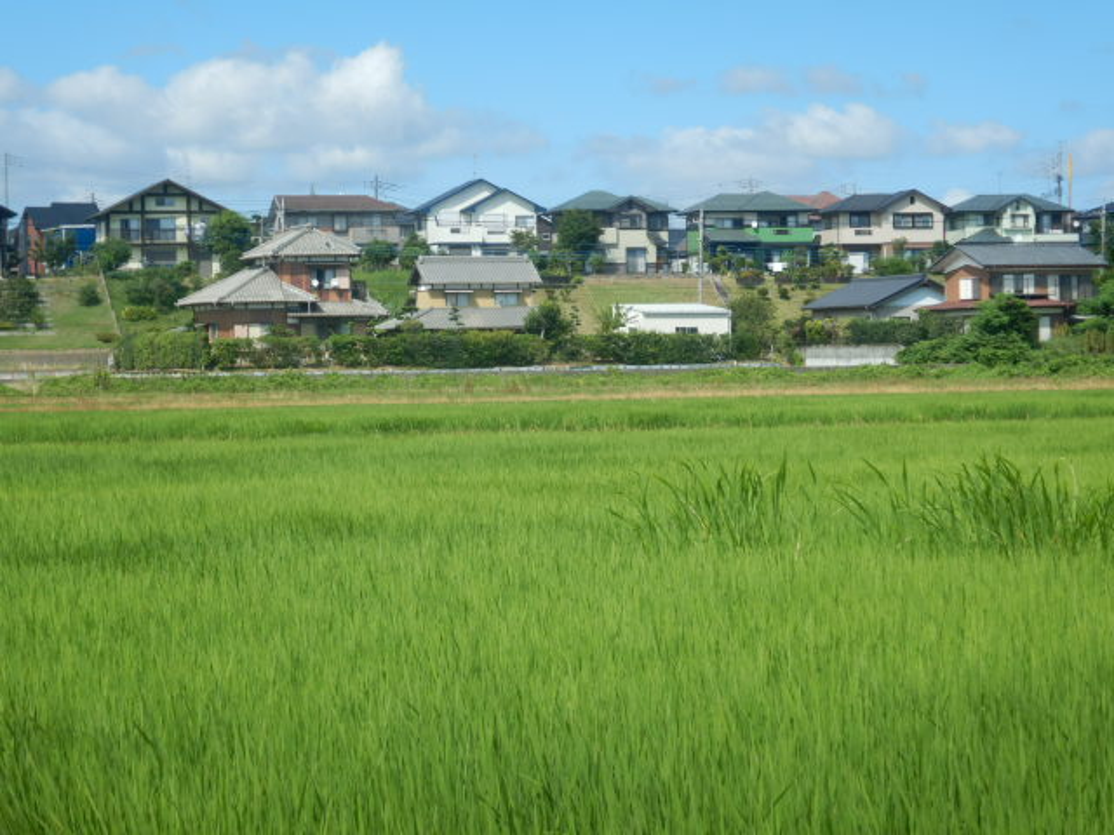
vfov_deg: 14.6
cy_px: 418
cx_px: 557
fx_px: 3250
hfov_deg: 19.4
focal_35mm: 101
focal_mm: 18.1
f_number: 4.8
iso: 125
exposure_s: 1/800
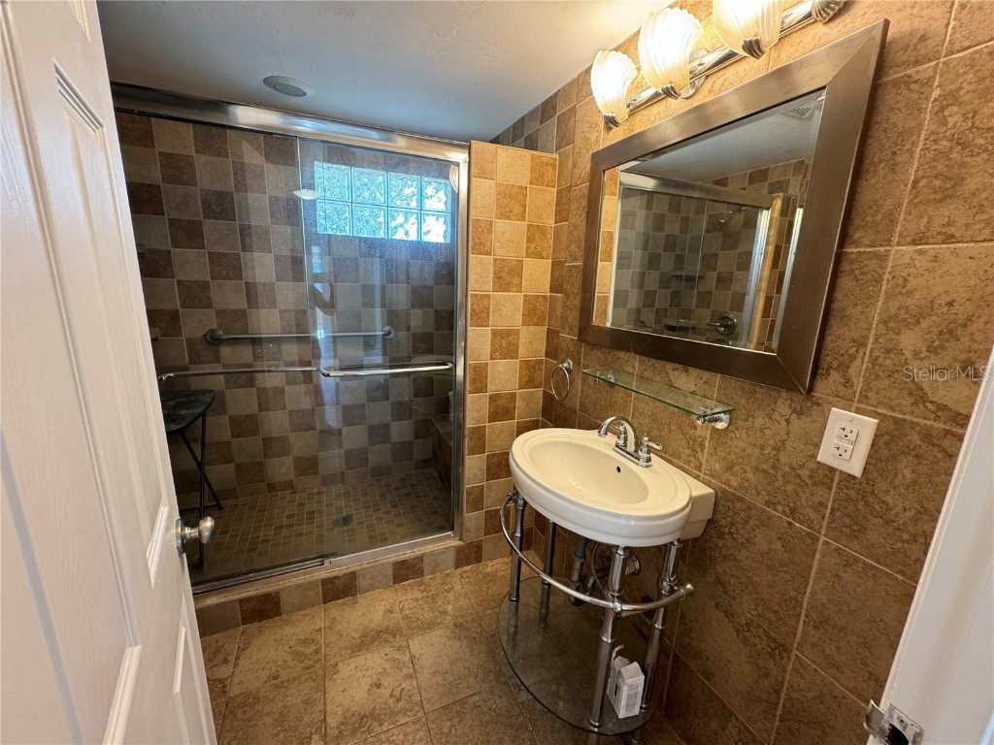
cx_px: 497
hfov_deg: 102.1
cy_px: 372
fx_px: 402
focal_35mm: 14
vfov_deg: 85.7
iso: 200
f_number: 2.2
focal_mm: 2.22
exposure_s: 1/60
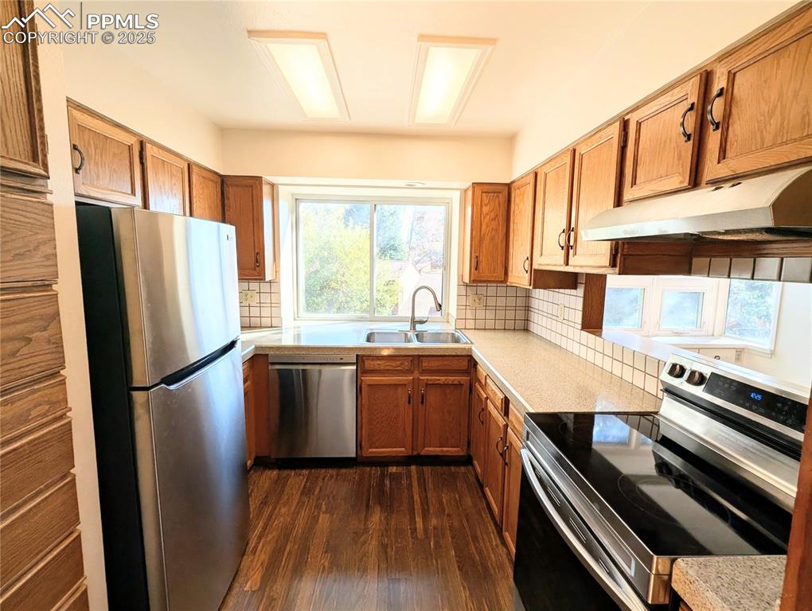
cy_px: 306
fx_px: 305
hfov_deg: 106.1
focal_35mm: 13
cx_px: 406
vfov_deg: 90.1
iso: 44
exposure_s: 1/120
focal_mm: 1.95
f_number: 2.2
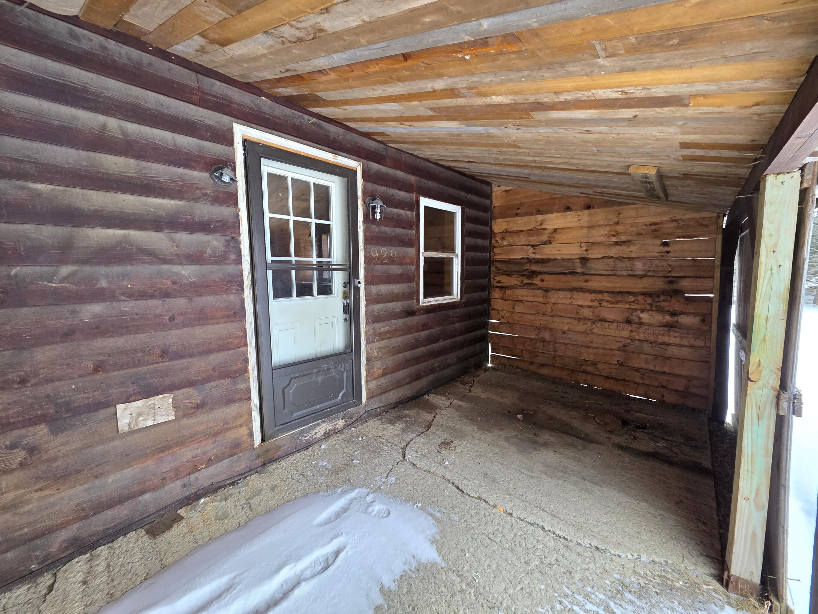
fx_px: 307
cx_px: 409
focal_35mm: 13
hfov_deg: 106.2
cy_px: 307
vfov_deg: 89.9
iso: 200
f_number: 1.9
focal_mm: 2.2
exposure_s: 1/120
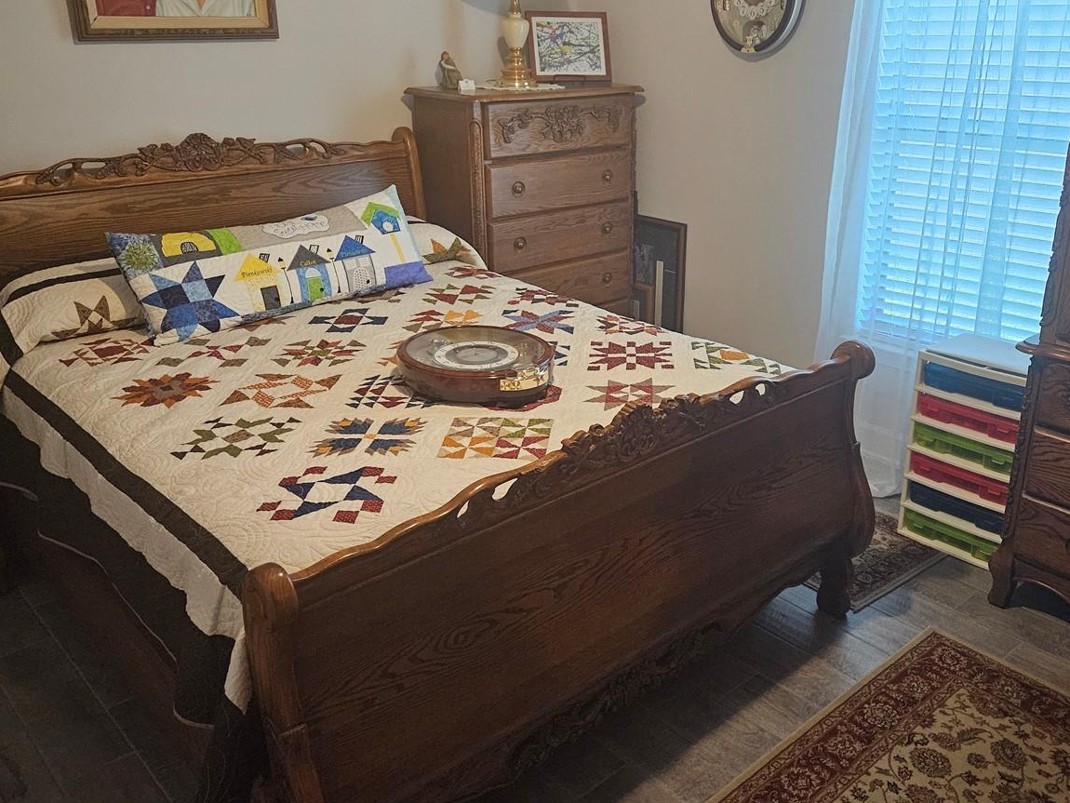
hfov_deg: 56.5
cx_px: 626
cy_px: 351
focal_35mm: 32
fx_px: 989
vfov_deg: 44.1
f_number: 1.8
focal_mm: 5.4
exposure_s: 1/120
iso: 1000
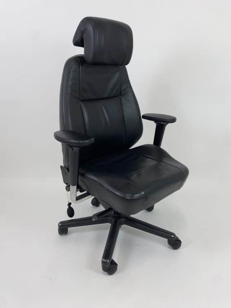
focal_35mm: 26
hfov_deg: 53.1
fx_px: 231
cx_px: 116
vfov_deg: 67.3
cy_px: 154
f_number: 1.8
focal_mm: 4.25
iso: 40
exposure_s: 1/100
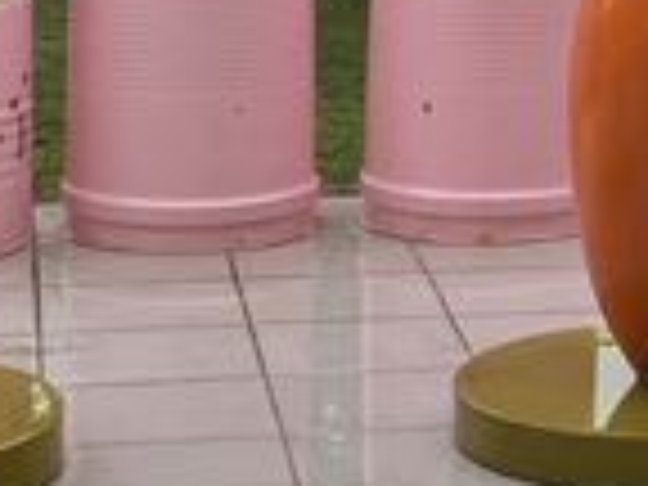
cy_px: -9
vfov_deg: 9.2
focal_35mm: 161
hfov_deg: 11.5
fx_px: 3014
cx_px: 1084
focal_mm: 4.15
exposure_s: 1/227
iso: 25
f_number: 2.2
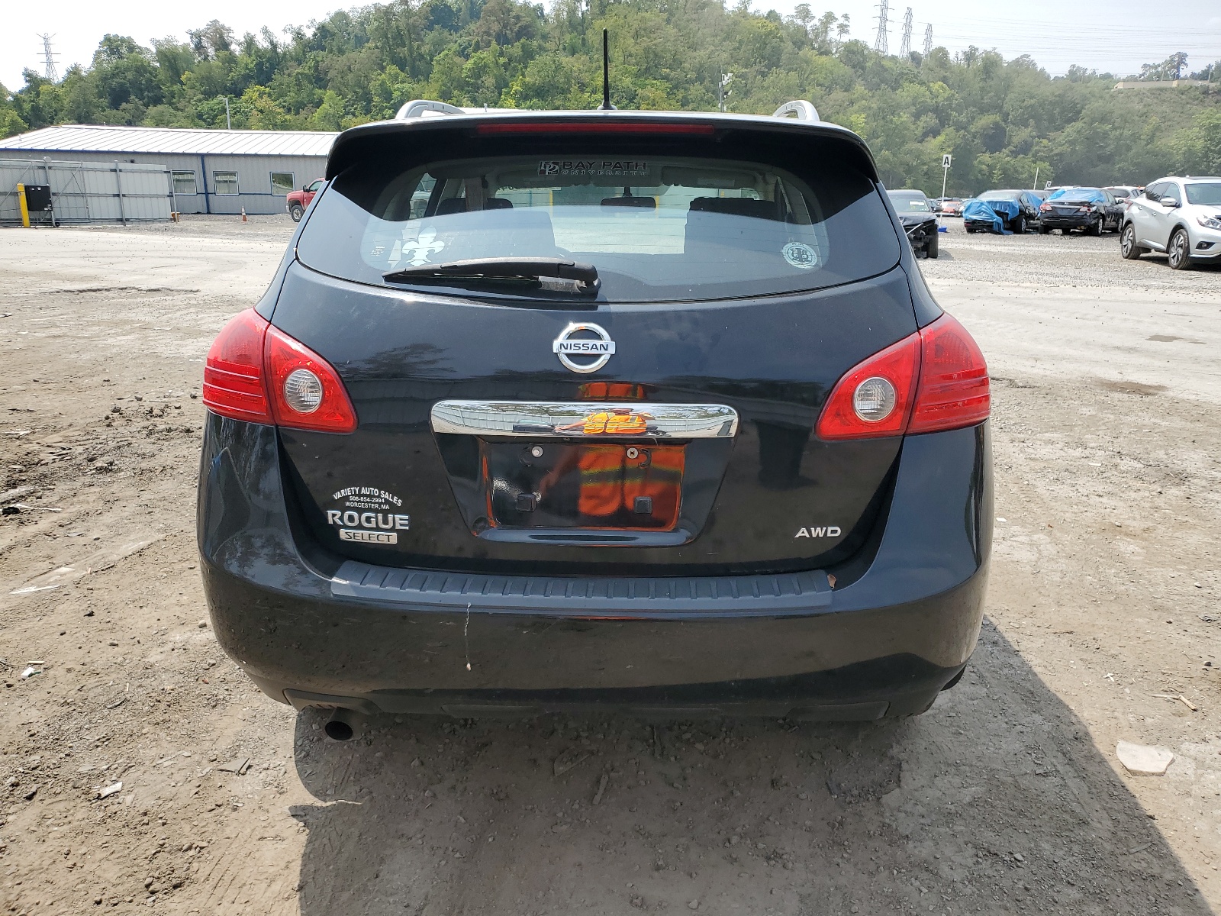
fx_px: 917
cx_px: 610
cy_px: 458
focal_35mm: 26
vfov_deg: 53.1
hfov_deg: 67.3
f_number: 1.5
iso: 50
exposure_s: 1/2000
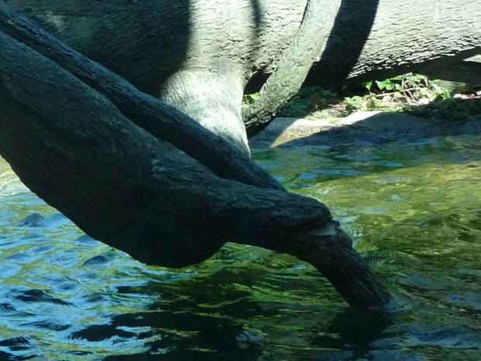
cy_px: 72
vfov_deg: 20.2
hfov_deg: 23.9
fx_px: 1001
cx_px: -135
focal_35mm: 72
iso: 400
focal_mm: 4.7
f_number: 3.3
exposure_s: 1/400
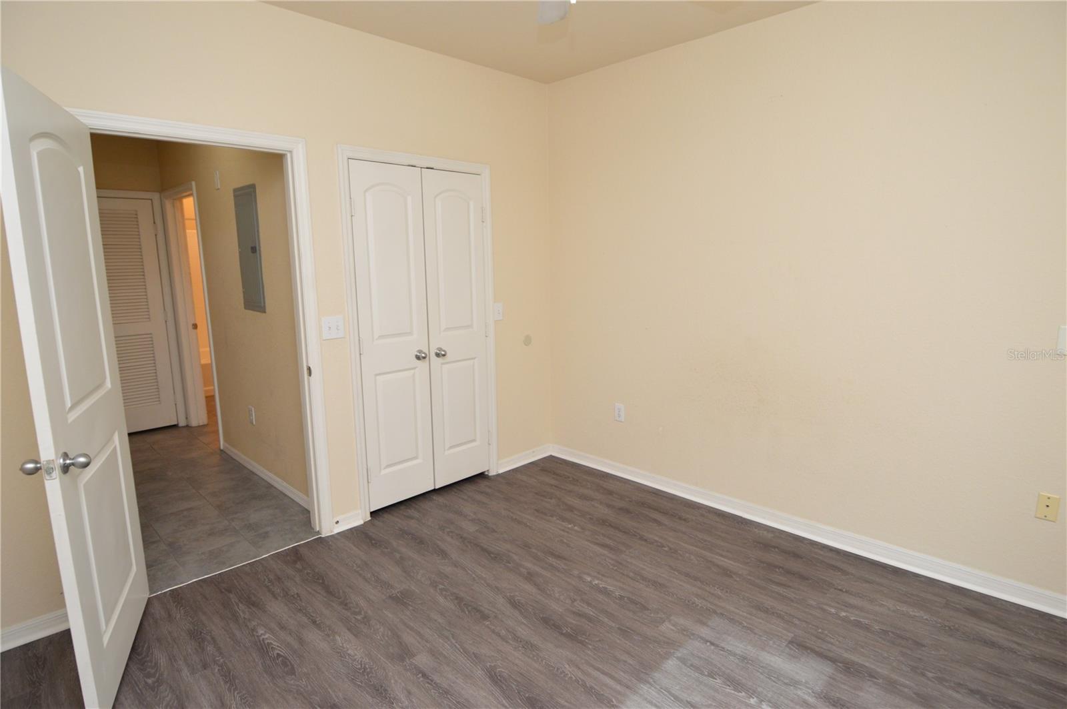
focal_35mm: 18
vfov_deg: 67.3
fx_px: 533
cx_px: 534
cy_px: 354
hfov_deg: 90.1
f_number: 4
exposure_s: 1/60
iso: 560
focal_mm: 12
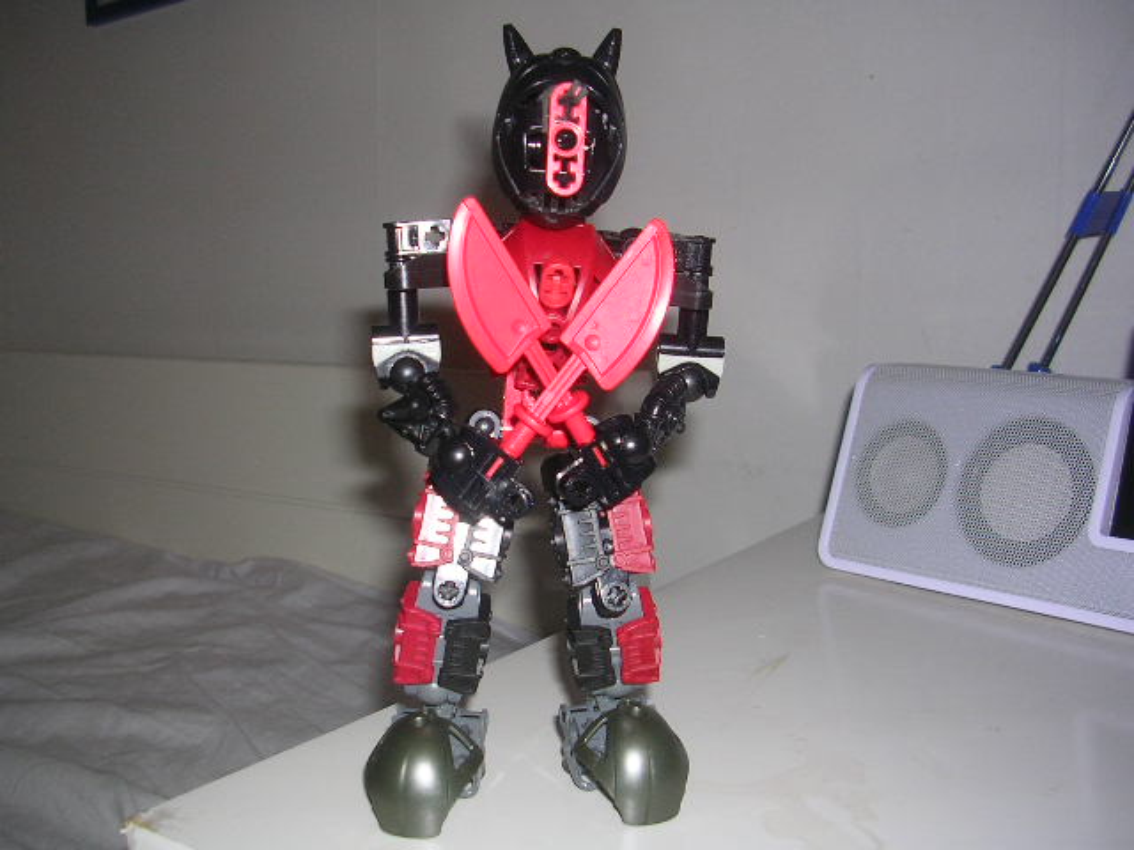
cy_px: 425
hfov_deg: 49.0
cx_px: 567
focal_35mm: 38
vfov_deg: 37.7
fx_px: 1245
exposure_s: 1/60.1
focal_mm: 5.8
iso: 50
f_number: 2.8
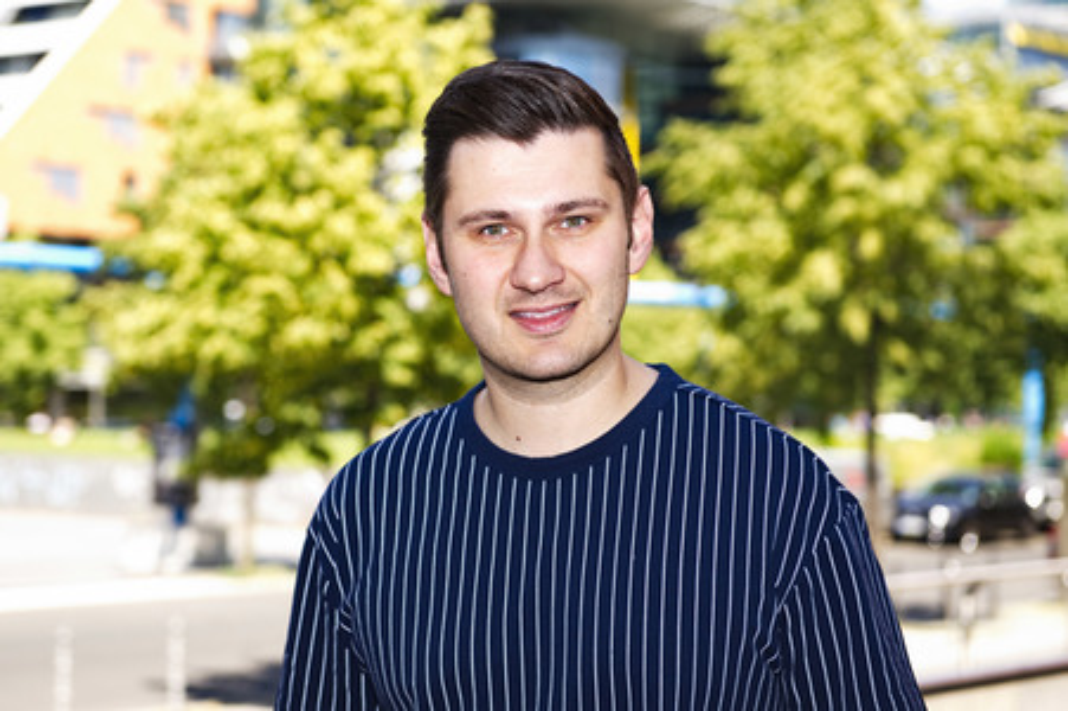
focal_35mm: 70
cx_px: 534
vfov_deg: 19.4
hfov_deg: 28.9
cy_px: 356
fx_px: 2075
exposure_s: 1/250
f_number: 4.5
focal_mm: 70
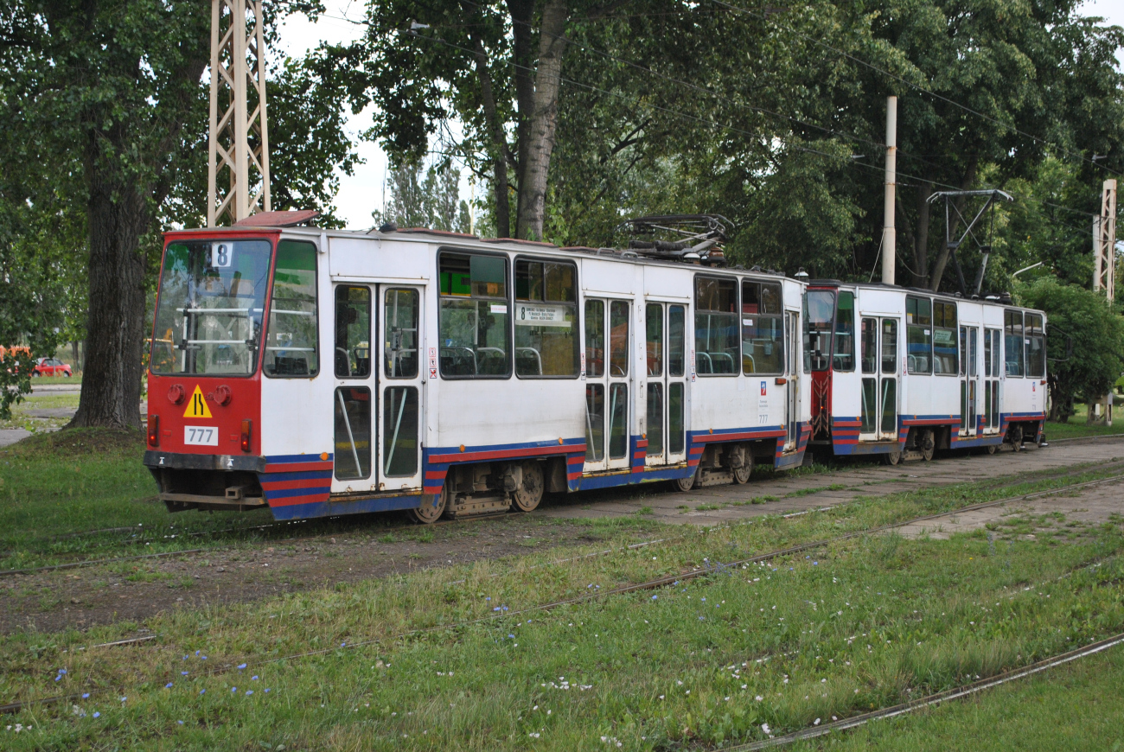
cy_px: 376
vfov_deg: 22.7
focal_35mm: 60
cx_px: 562
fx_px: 1875
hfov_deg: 33.4
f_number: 5.3
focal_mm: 40
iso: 360
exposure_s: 1/500
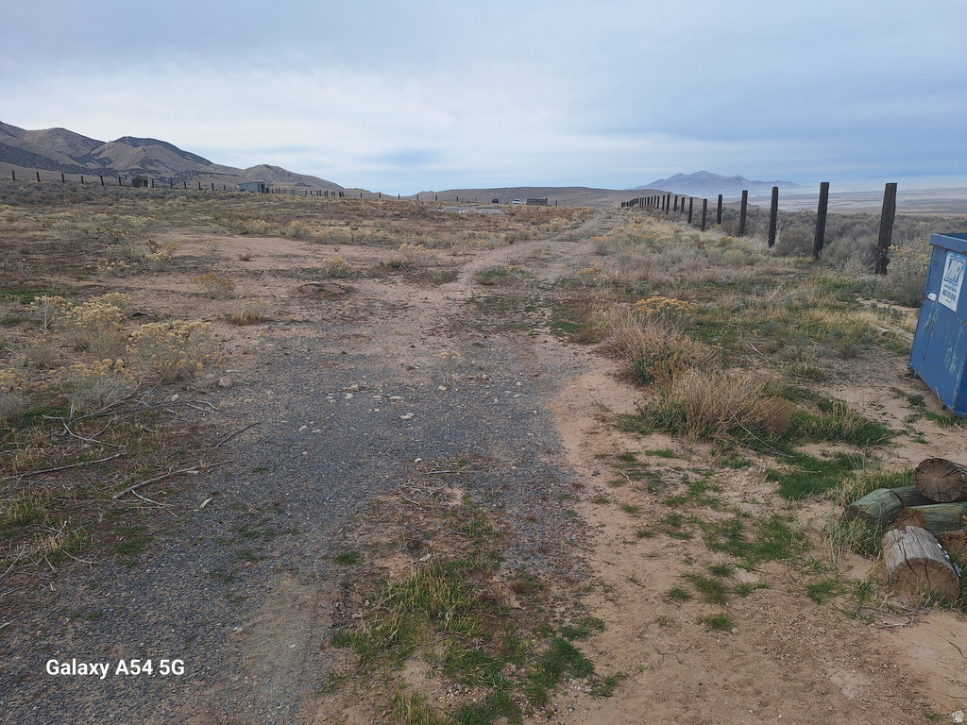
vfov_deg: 58.9
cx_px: 484
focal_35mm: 23
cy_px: 362
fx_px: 643
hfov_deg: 73.9
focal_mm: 5.54
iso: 40
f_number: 1.8
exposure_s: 1/1321
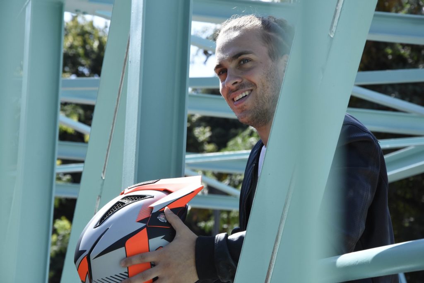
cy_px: 142
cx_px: 212
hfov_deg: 15.2
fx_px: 1590
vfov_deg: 10.2
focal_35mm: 135
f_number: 9
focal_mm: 90
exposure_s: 1/1250
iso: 1000
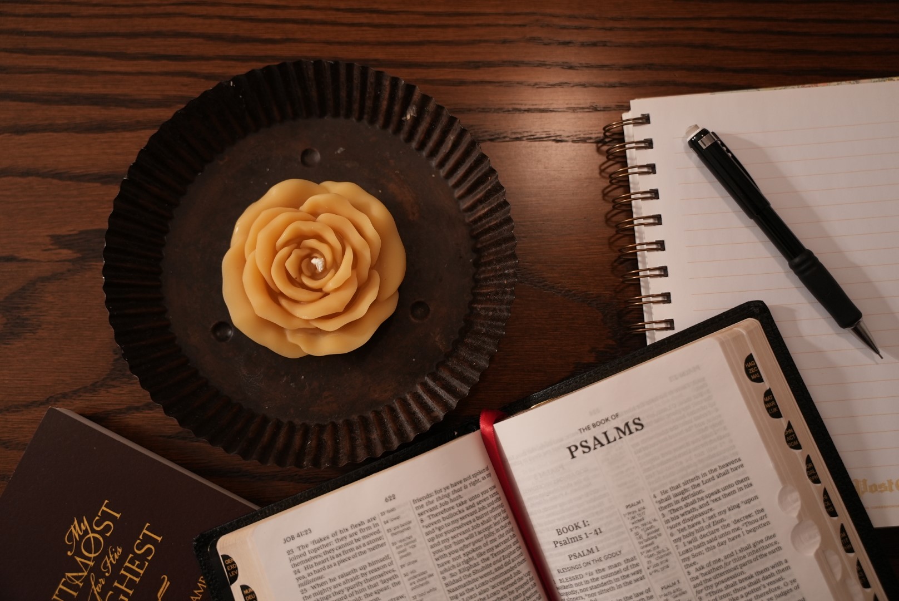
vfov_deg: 41.6
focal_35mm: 32
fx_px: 790
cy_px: 300
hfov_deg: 59.3
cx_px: 450
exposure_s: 1/80
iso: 800
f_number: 2.8
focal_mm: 31.6
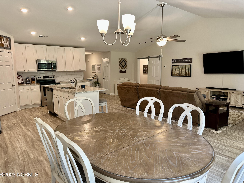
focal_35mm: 24
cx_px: 122
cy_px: 92
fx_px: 169
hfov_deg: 71.6
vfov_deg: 56.8
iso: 125
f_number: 1.78
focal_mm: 6.86
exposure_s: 1/60
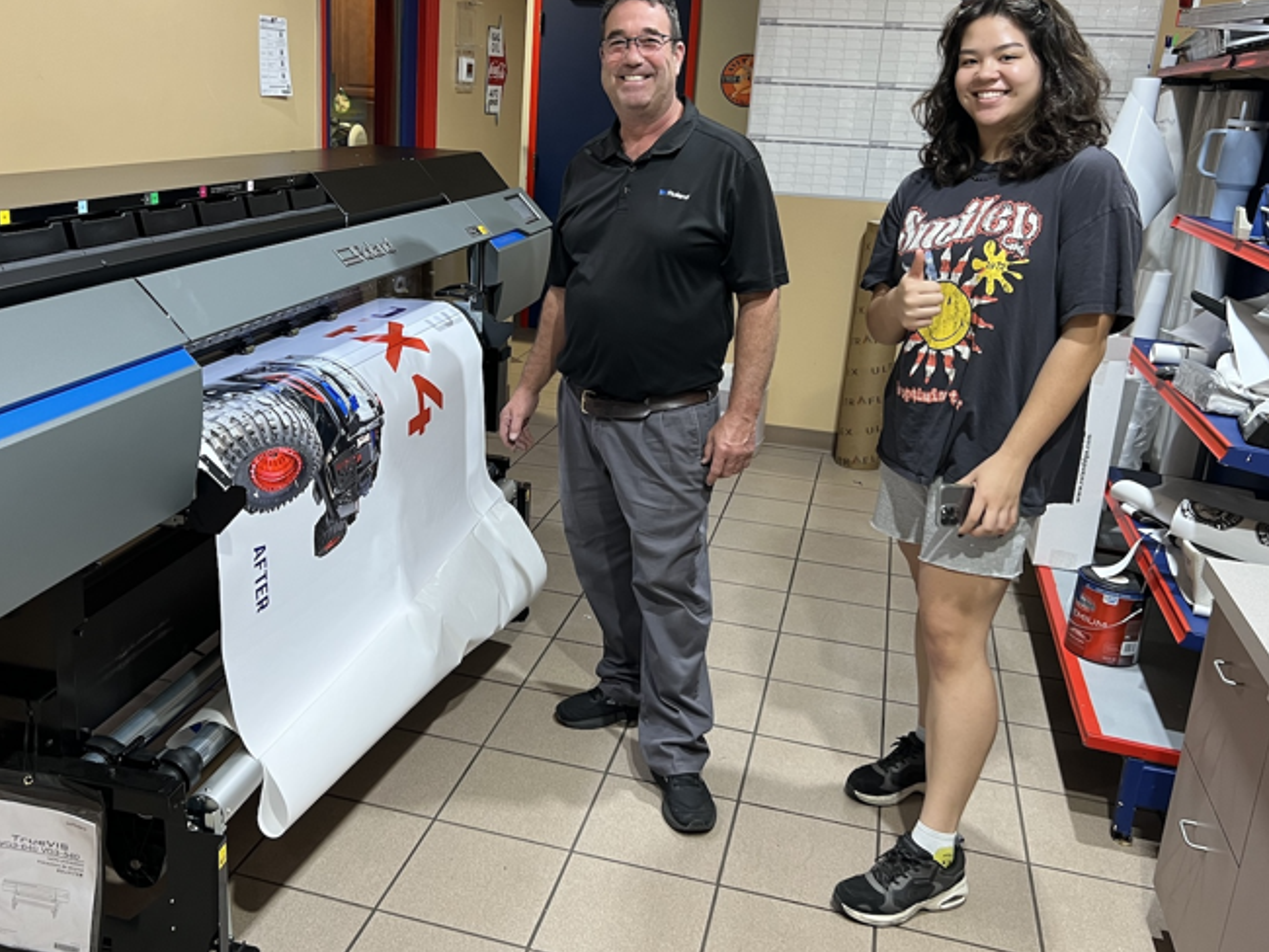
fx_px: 1174
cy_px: 408
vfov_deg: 44.1
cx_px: 556
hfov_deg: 56.6
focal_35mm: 32
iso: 125
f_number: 1.5
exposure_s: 1/60
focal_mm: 5.7
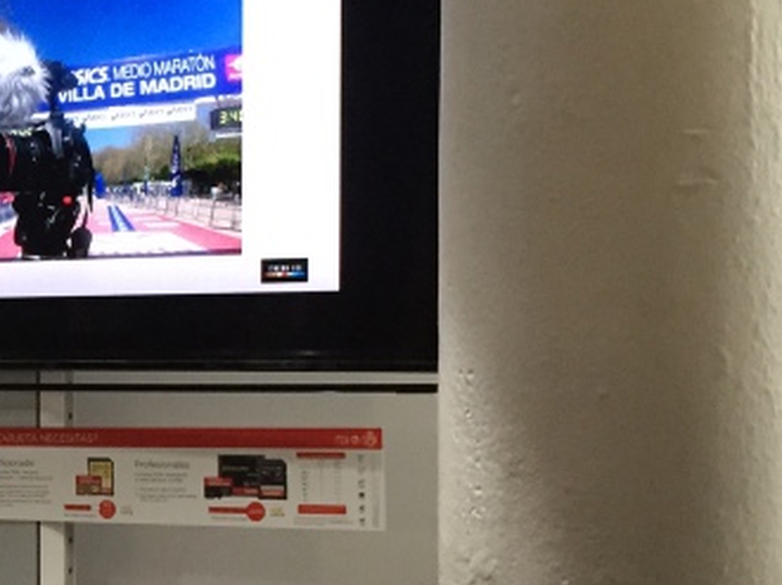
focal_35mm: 90
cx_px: -216
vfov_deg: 16.4
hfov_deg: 20.1
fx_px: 2032
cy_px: 386
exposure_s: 1/30
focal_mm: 4.15
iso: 200
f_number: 2.2
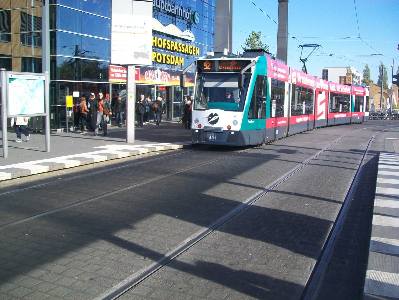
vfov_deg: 39.7
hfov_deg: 51.4
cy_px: 150
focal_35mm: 36
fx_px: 415
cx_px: 200
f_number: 2.7
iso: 64
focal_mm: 6
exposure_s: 1/500
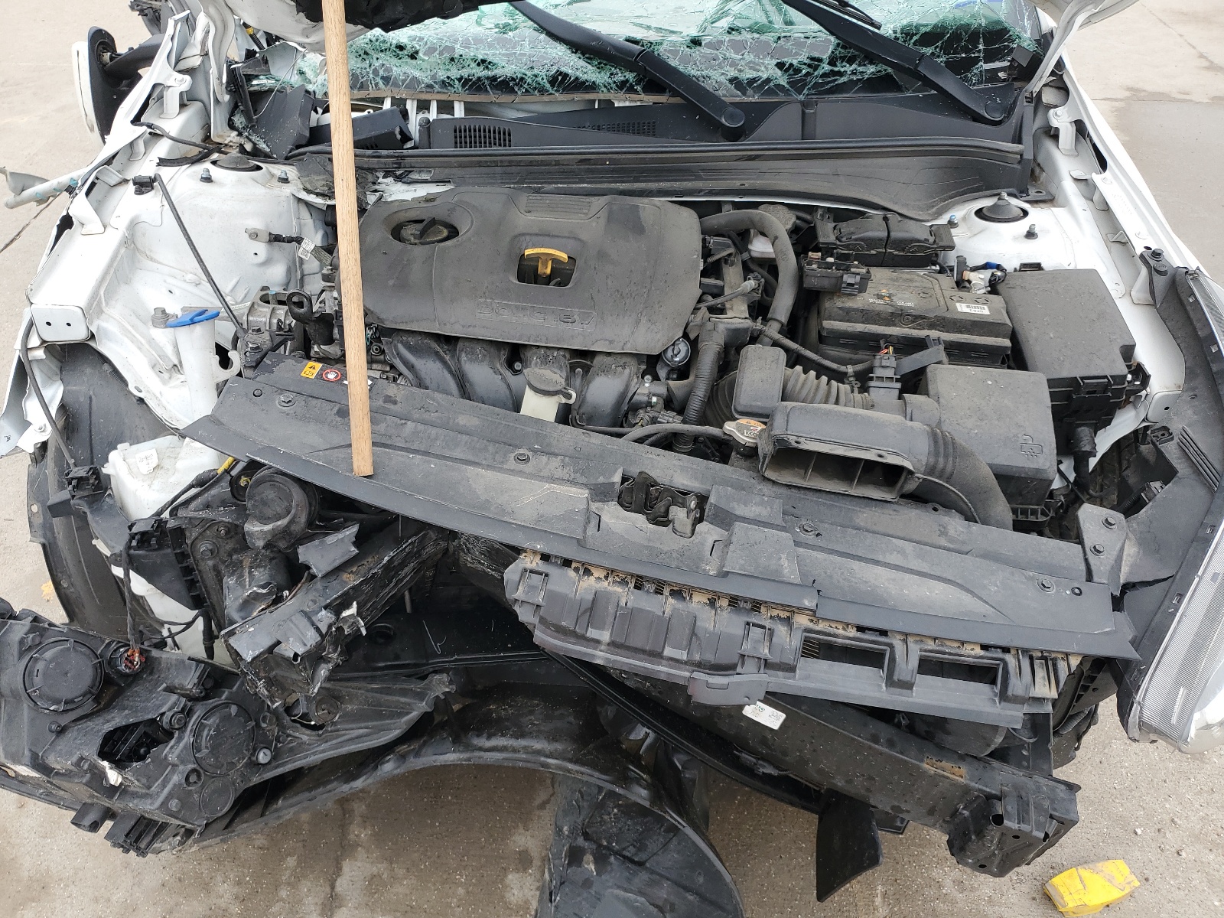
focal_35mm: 26
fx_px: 919
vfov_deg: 53.1
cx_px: 612
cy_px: 459
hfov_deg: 67.3
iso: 50
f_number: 1.5
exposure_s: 1/244
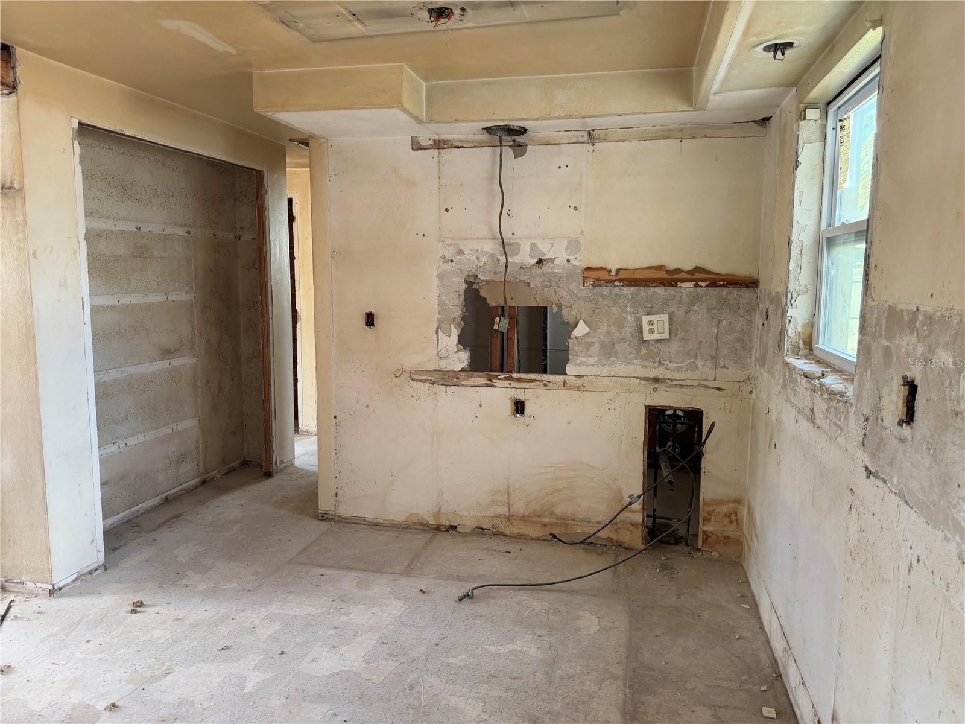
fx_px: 669
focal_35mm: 24
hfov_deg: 71.6
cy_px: 362
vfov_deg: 56.8
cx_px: 482
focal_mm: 6.76
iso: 200
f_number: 1.78
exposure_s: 1/121
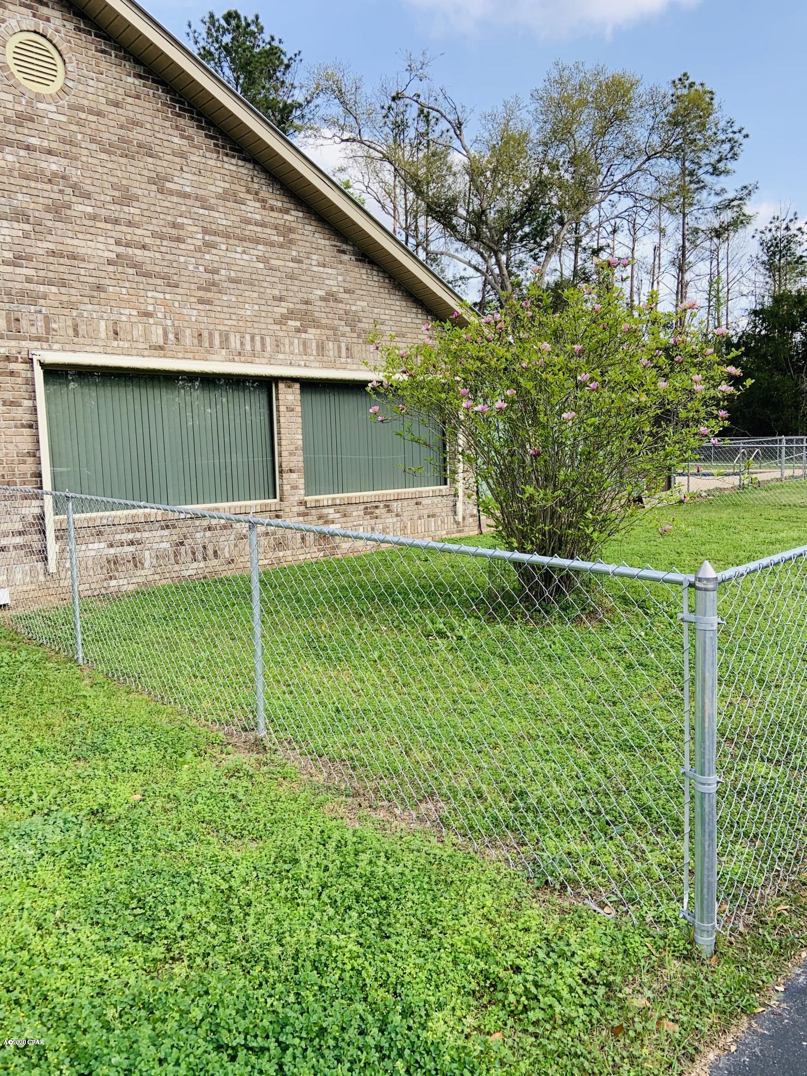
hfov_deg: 53.1
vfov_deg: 67.3
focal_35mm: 26
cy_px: 538
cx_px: 404
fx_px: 808
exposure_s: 1/639
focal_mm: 4.25
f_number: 1.8
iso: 25
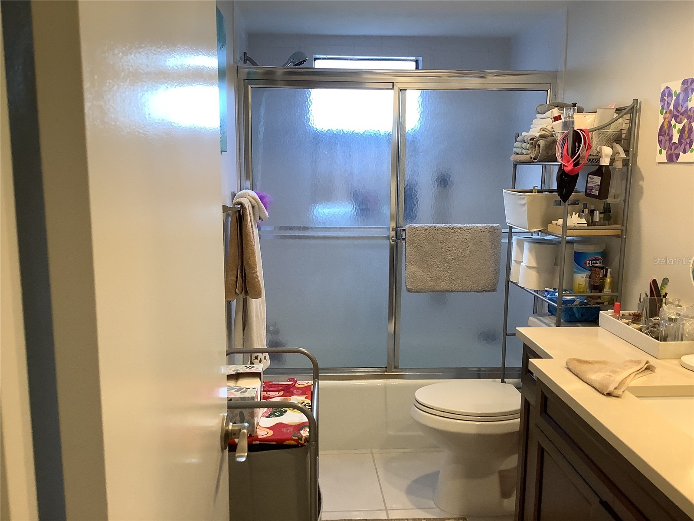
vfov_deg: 45.4
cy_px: 260
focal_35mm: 31
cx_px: 347
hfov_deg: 58.4
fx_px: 622
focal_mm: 3.3
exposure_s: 1/60
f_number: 2.4
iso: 100
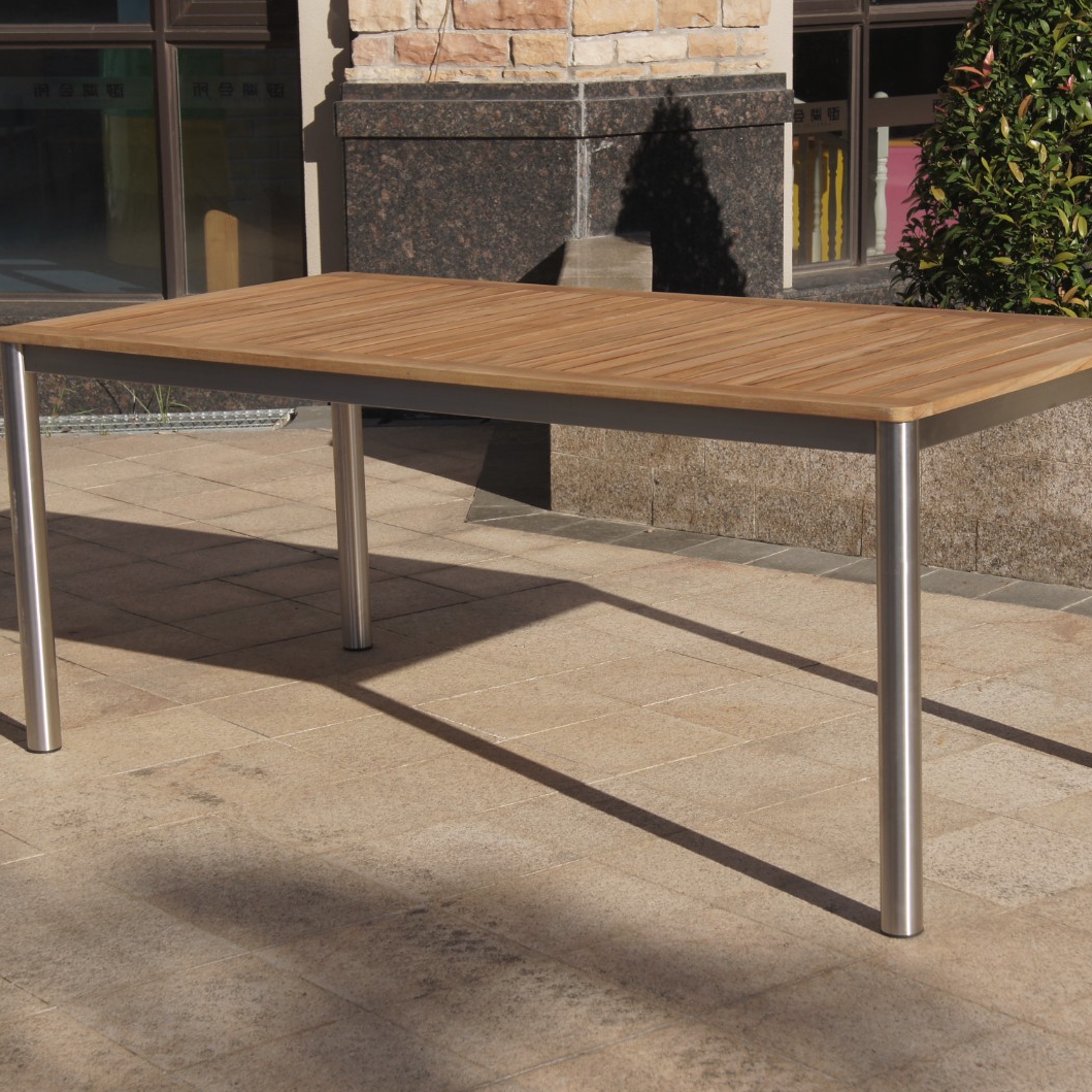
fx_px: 2748
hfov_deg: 22.5
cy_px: 548
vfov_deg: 22.5
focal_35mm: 77
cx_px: 604
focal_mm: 40
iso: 100
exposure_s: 1/250
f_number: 9
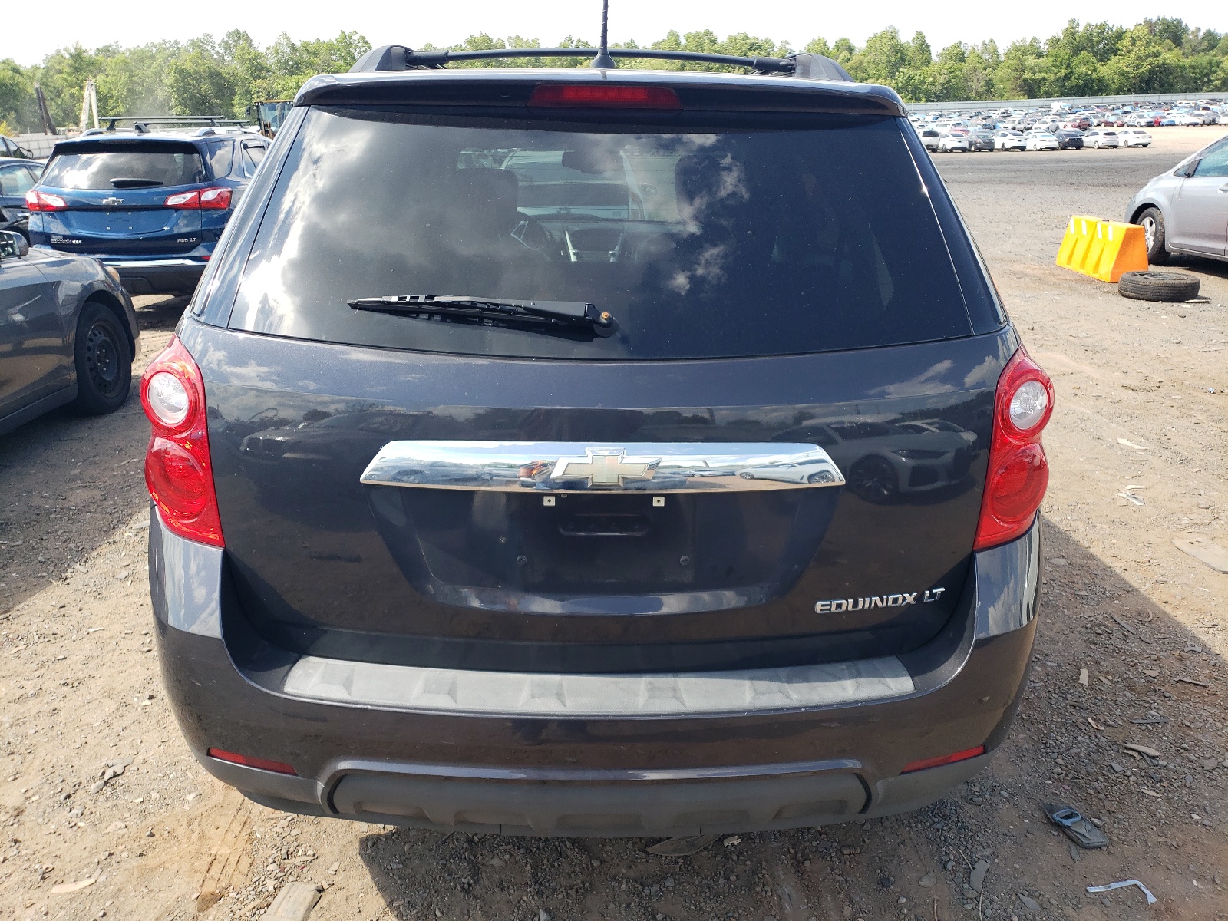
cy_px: 460
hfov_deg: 67.3
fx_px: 922
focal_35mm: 26
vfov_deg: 53.1
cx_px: 614
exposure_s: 1/909
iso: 50
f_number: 1.5
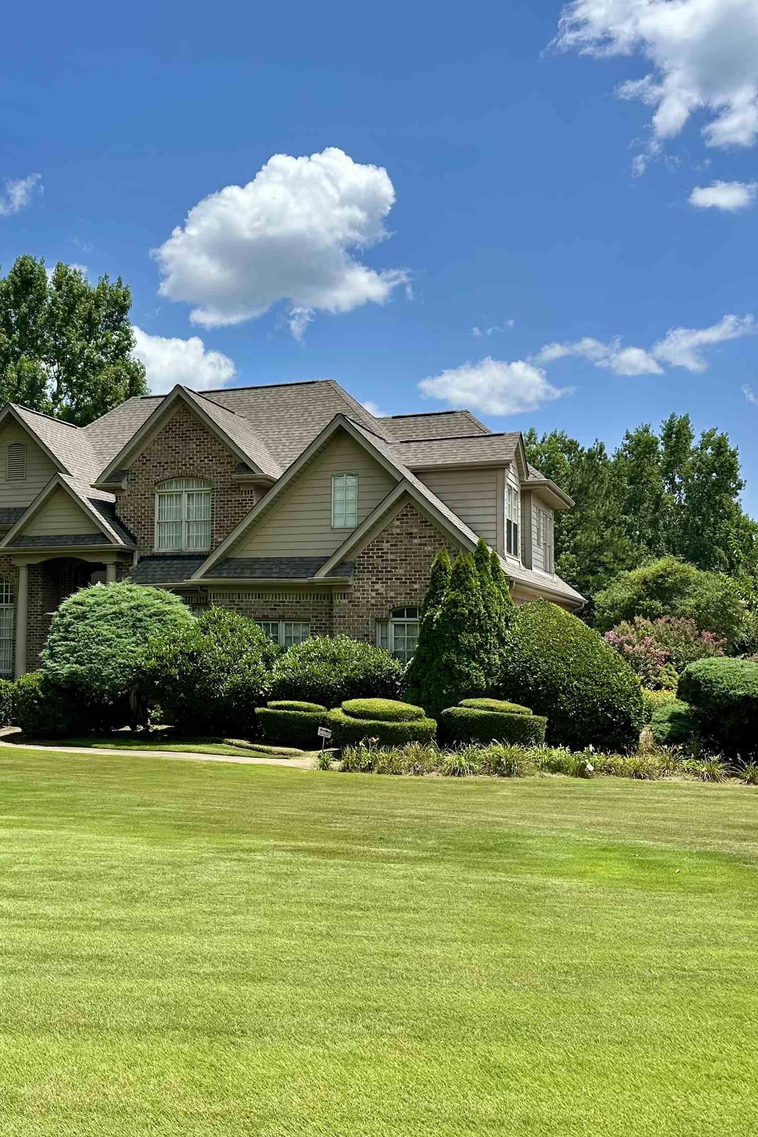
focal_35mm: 34
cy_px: 567
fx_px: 1073
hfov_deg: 38.2
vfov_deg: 55.8
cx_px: 217
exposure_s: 1/4016
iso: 80
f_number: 1.78
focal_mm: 6.86
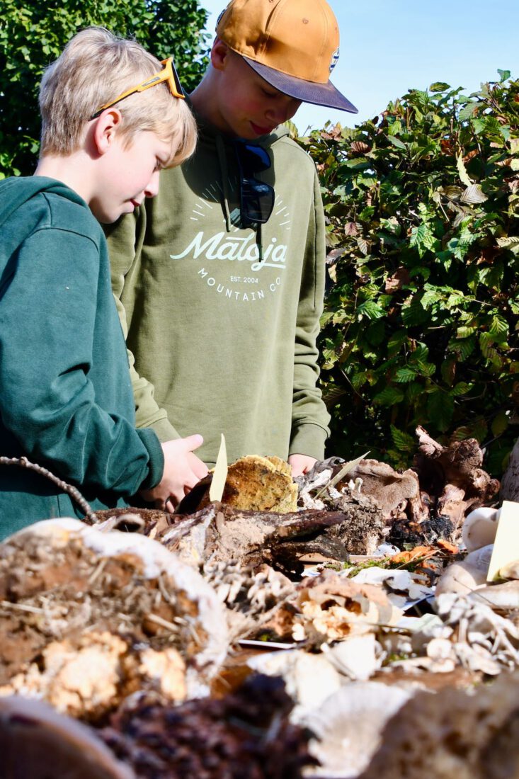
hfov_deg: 31.9
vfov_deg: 46.4
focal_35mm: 42
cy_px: 390
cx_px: 260
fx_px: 908
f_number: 8
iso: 180
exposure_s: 1/250
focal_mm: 28
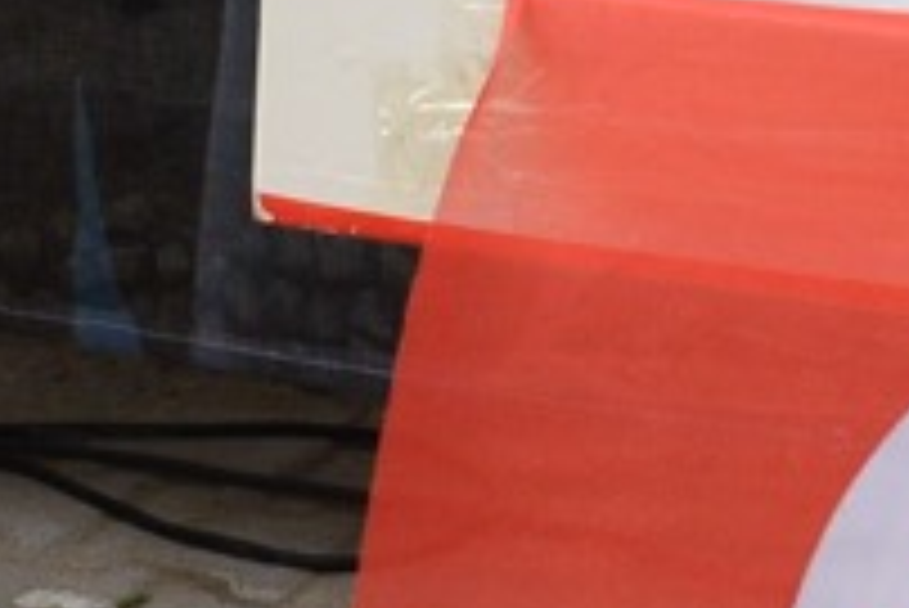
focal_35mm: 196
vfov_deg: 6.4
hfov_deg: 10.3
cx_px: 1125
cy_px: -1221
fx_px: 4952
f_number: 7.1
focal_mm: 31
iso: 1600
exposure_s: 1/500
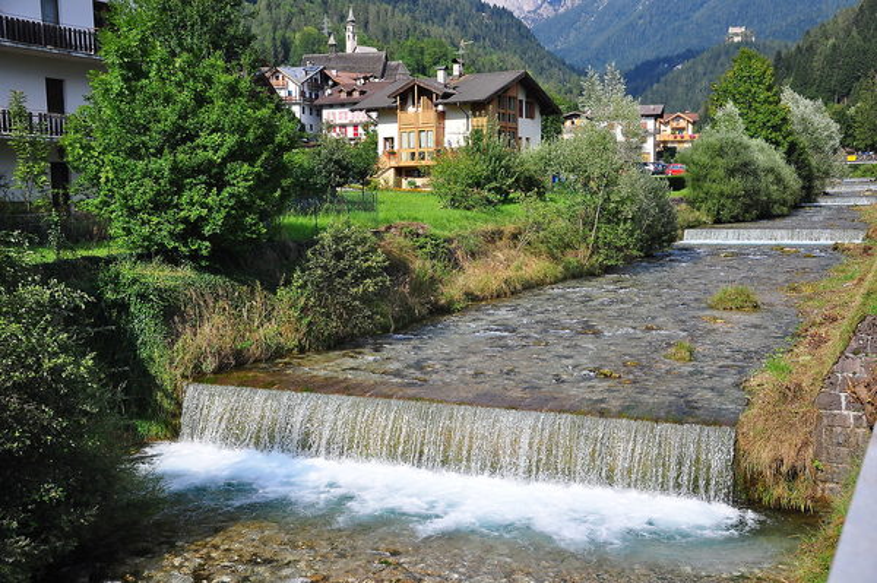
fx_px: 1022
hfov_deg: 46.4
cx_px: 438
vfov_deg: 31.8
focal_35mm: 42
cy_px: 292
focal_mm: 28
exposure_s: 1/1600
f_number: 4
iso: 250
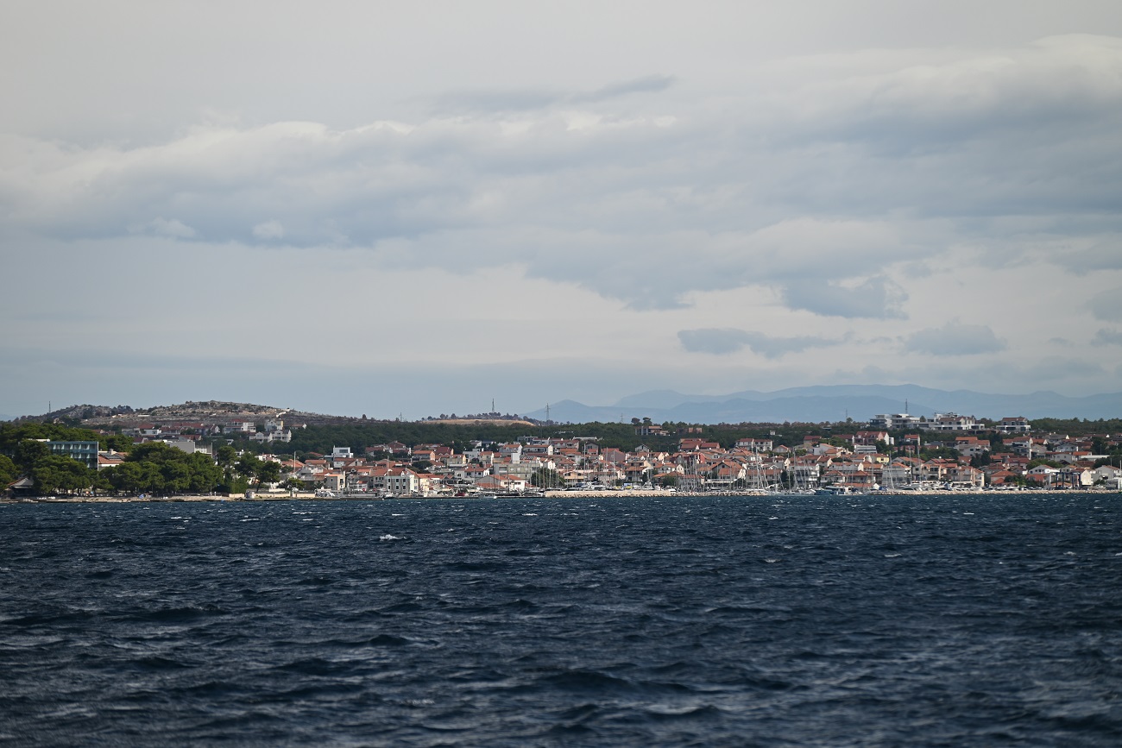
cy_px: 374
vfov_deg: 7.6
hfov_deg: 11.4
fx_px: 5610
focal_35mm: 180
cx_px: 561
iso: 100
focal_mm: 180
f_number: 5.6
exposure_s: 1/1000
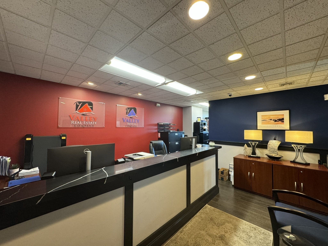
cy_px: 123
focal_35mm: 14
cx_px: 164
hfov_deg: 102.1
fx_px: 133
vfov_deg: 85.7
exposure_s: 1/60
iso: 250
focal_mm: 2.22
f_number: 2.2
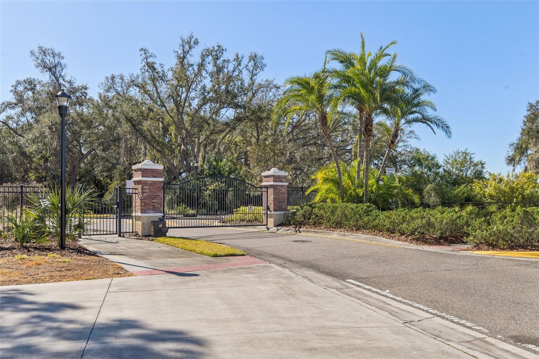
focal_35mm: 30
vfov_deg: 43.6
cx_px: 270
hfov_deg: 61.9
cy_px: 180
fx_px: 449
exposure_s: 1/1250
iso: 400
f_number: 8
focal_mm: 30
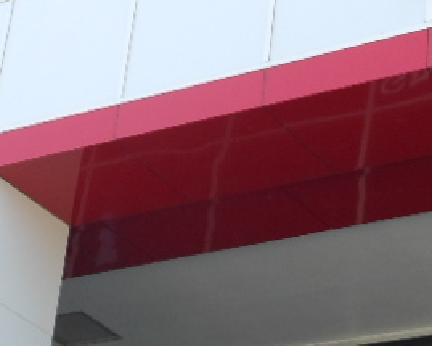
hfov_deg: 13.7
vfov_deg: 10.9
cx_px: 249
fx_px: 1802
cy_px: 42
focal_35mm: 141
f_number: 3.6
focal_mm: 6.8
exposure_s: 1/160
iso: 80
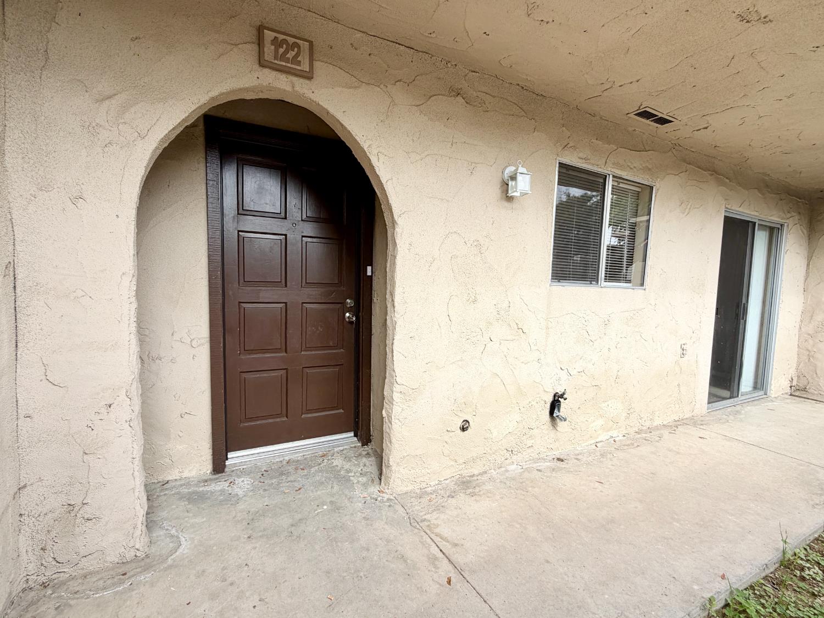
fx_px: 333
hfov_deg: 102.1
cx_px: 412
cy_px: 309
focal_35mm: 14
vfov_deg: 85.6
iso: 50
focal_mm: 2.22
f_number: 2.2
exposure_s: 1/502
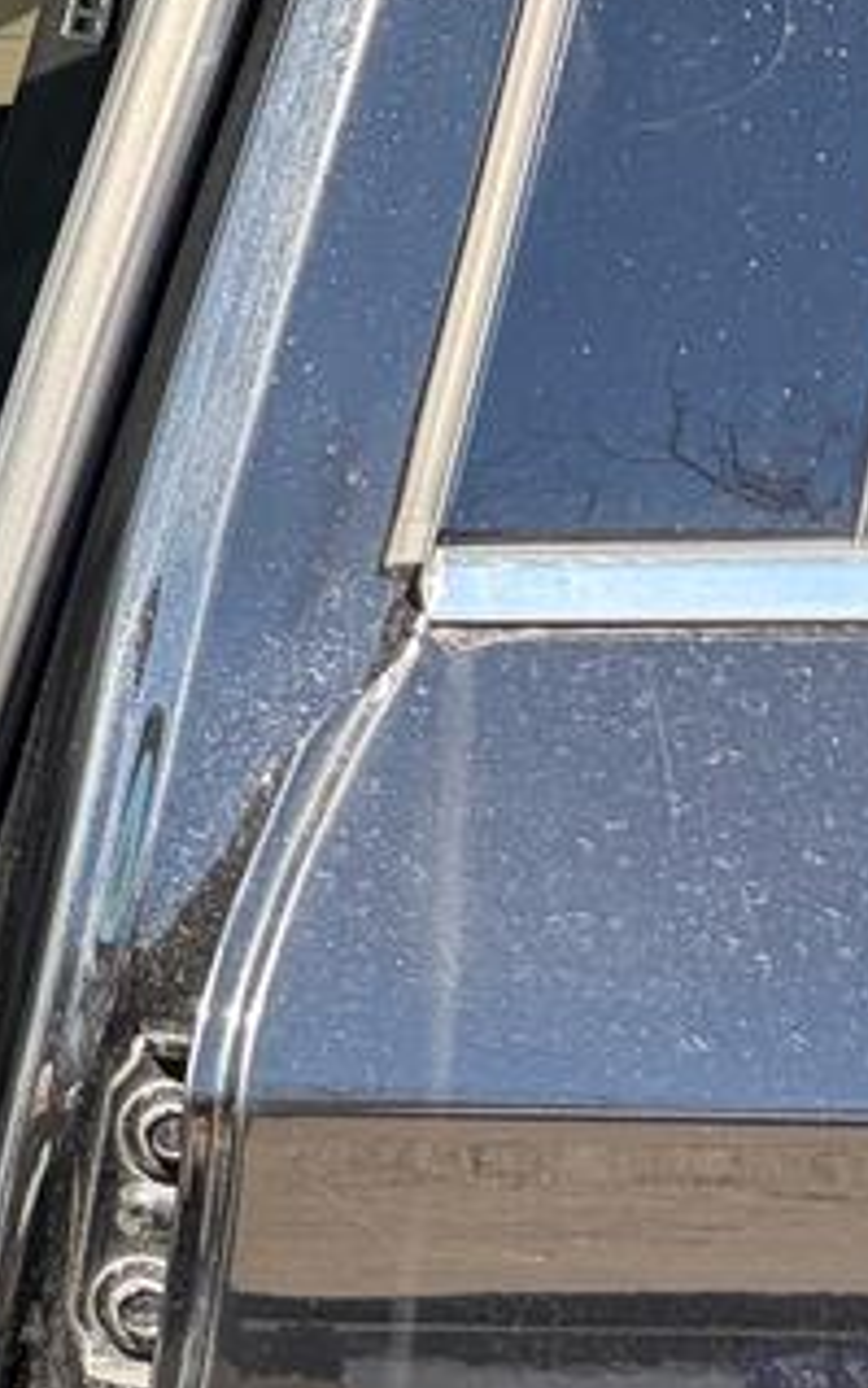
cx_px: -1662
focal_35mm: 111
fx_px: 4197
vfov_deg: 18.8
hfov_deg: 9.5
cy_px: 738
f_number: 1.6
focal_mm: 5.96
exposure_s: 1/348
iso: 50
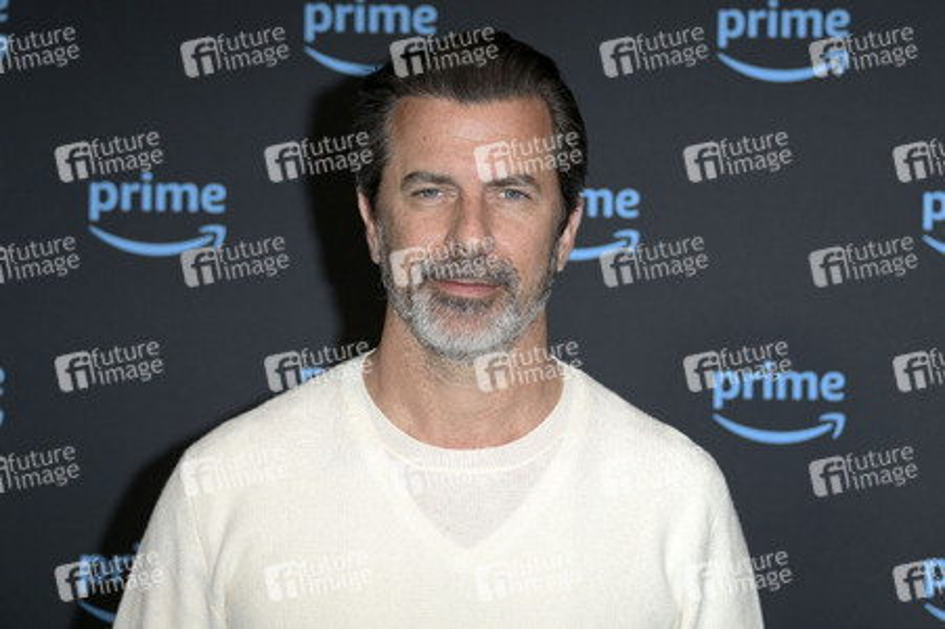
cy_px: 314
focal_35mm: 92
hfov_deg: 22.2
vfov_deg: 14.8
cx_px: 472
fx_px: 2413
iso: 800
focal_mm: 92
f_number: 5.6
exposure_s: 1/250
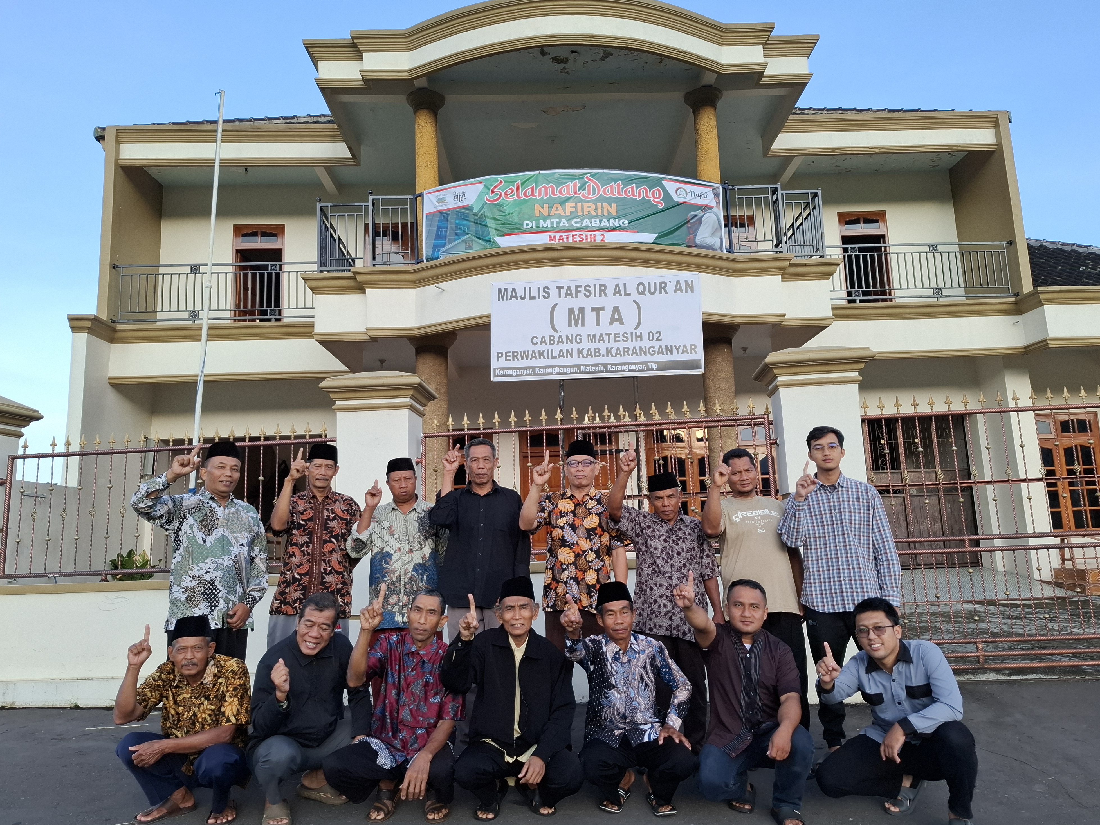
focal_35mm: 24
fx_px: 763
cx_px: 569
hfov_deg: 71.6
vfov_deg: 56.8
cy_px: 408
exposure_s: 1/313
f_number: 1.8
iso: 50
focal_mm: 5.54
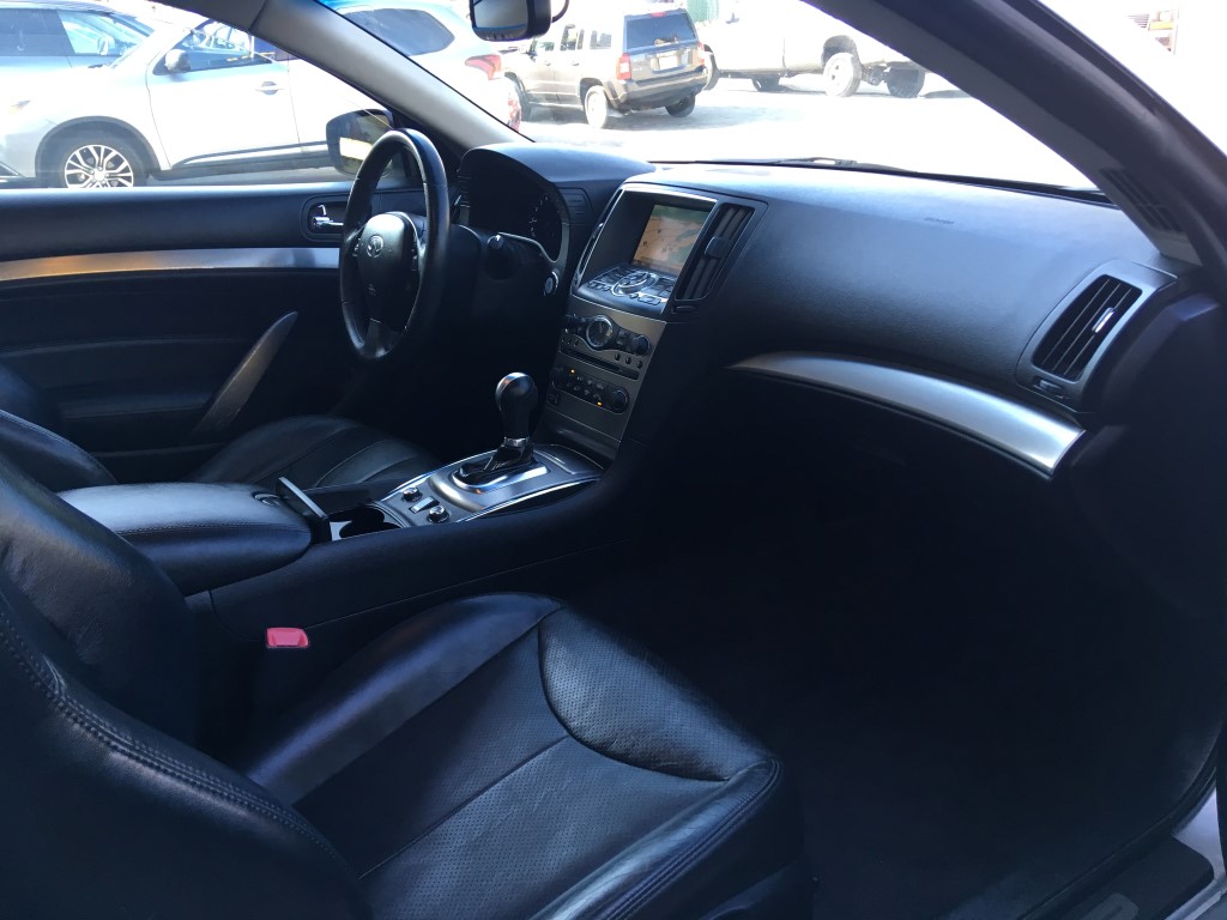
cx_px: 614
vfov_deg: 48.2
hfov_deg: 61.7
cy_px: 460
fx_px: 1028
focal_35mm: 29
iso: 25
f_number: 2.2
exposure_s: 1/40
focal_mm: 4.15
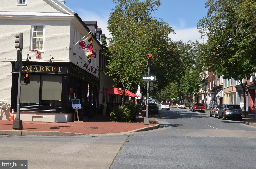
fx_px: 319
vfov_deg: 29.7
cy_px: 84
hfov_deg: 43.7
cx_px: 128
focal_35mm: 45
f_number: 9
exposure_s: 1/200
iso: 100
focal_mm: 30
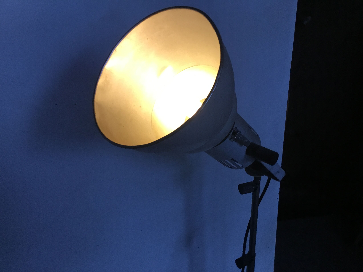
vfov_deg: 45.4
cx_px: 182
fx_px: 325
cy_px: 136
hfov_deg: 58.4
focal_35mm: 31
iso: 80
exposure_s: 1/33
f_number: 2.4
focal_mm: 3.3
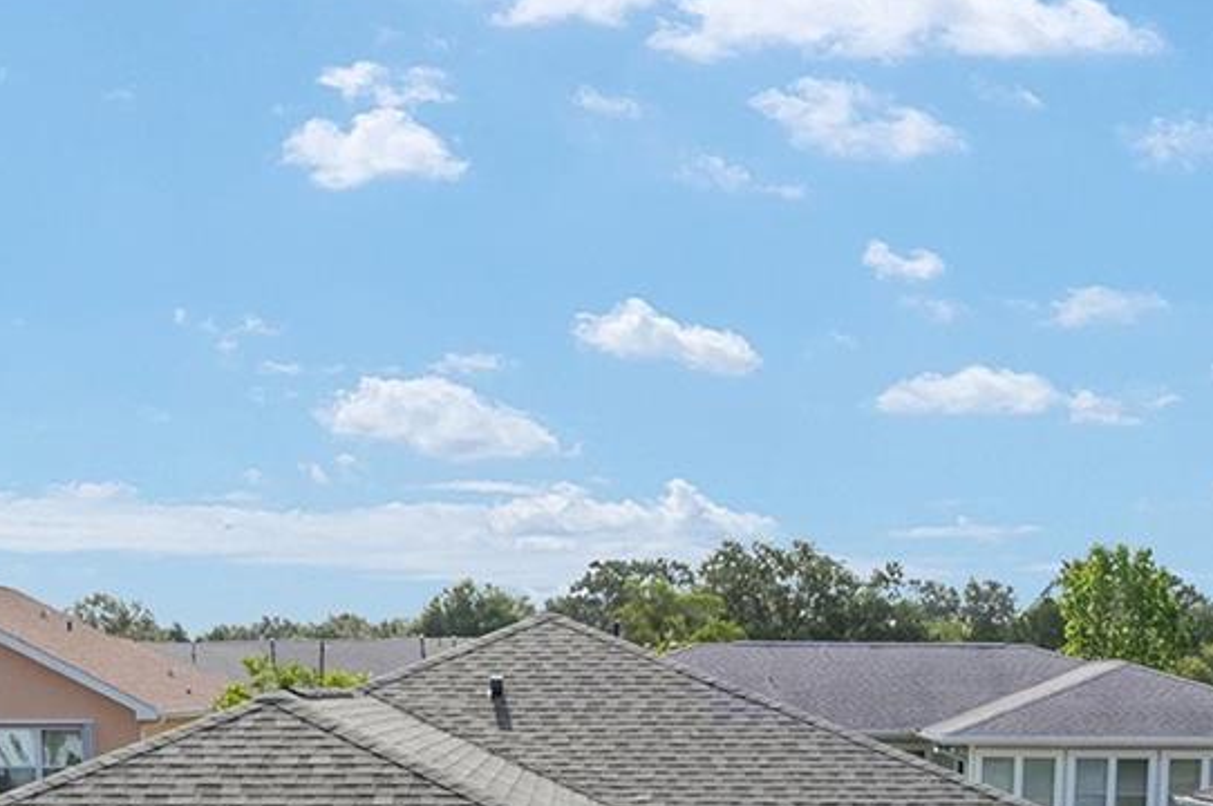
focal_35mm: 65
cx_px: 513
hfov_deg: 30.9
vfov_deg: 19.0
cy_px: 1098
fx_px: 2187
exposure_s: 1/2500
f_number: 2.8
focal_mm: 8.38
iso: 100
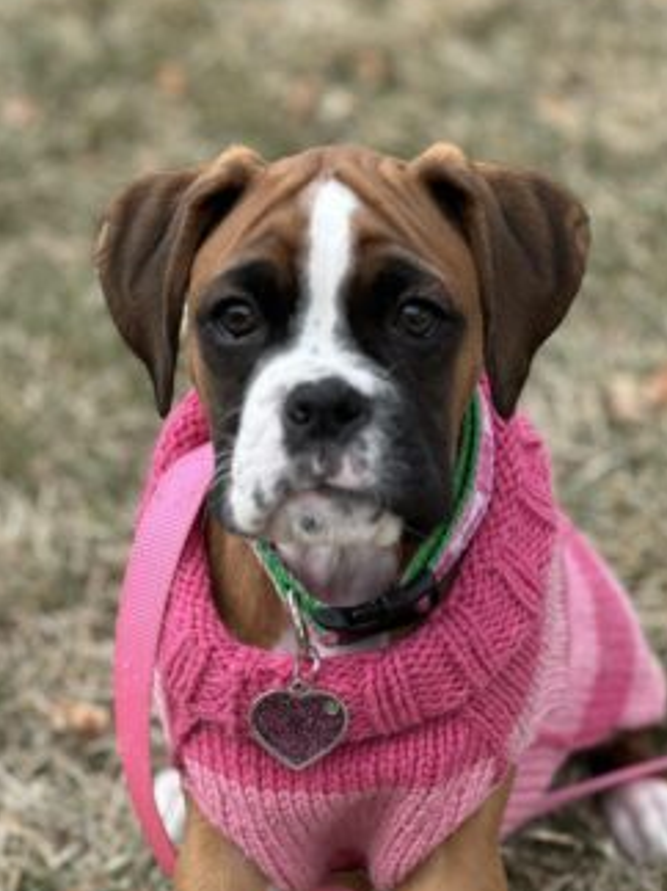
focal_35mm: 105
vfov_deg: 18.7
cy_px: 480
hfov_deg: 14.1
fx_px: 2699
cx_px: 300
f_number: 2.8
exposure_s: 1/141
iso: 20
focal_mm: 9
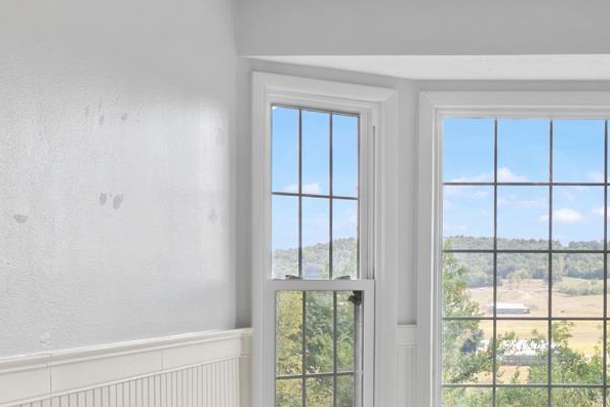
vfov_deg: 21.5
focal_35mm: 63
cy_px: 275
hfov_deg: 30.6
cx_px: 539
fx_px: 1068
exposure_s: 1/10
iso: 200
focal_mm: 10
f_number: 9
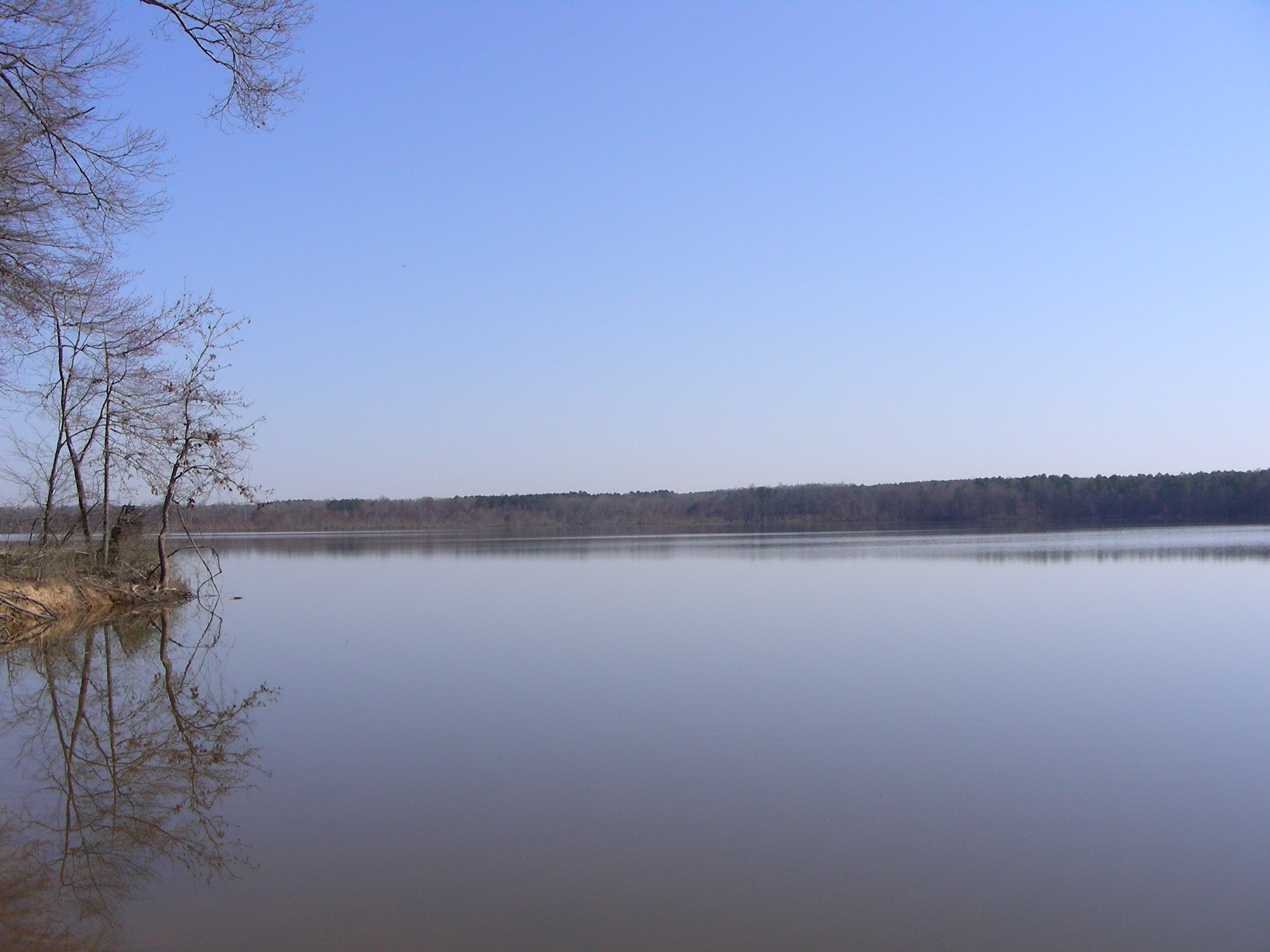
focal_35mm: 38
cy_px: 476
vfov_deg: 37.7
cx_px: 635
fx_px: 1394
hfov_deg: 49.0
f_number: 5.6
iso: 50
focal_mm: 6.3
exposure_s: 1/454
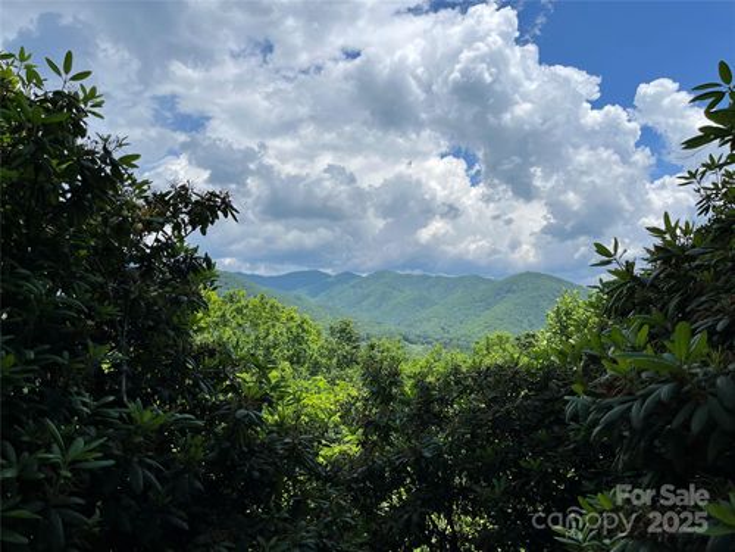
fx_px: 552
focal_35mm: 26
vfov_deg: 53.1
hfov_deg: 67.3
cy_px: 276
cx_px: 368
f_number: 1.6
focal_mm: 5.1
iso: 50
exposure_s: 1/5556
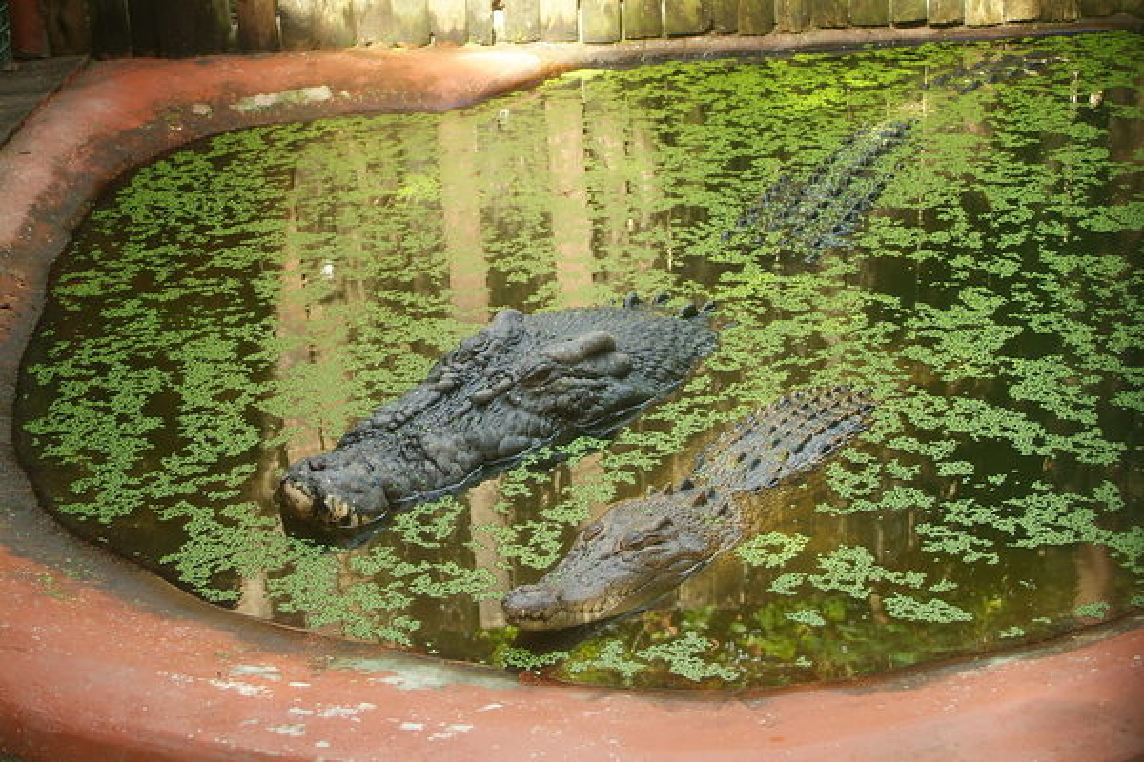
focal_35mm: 63
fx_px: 2002
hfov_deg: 31.9
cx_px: 572
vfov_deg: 21.6
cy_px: 381
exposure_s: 1/45
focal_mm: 42
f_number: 5.3
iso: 200
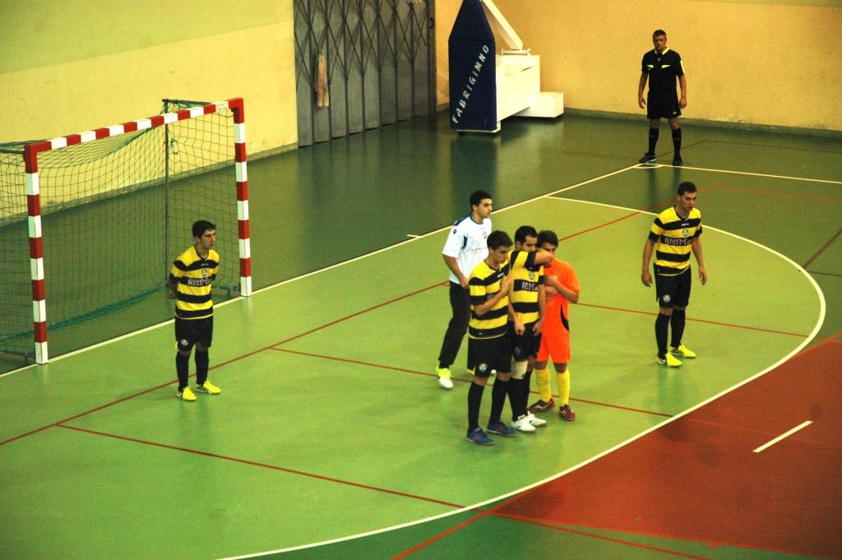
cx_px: 421
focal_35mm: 105
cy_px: 280
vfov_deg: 13.0
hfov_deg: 19.5
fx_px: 2454
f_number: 4.5
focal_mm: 70
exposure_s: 1/60
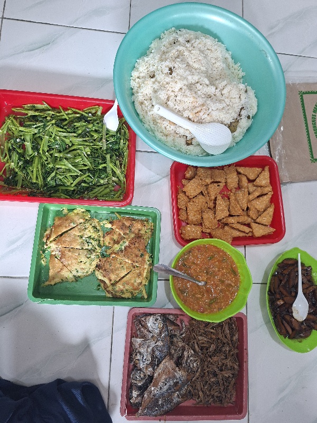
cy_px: 212
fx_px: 281
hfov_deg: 58.9
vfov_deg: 73.9
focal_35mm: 23
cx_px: 158
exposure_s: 1/50
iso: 200
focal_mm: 5.54
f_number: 1.8
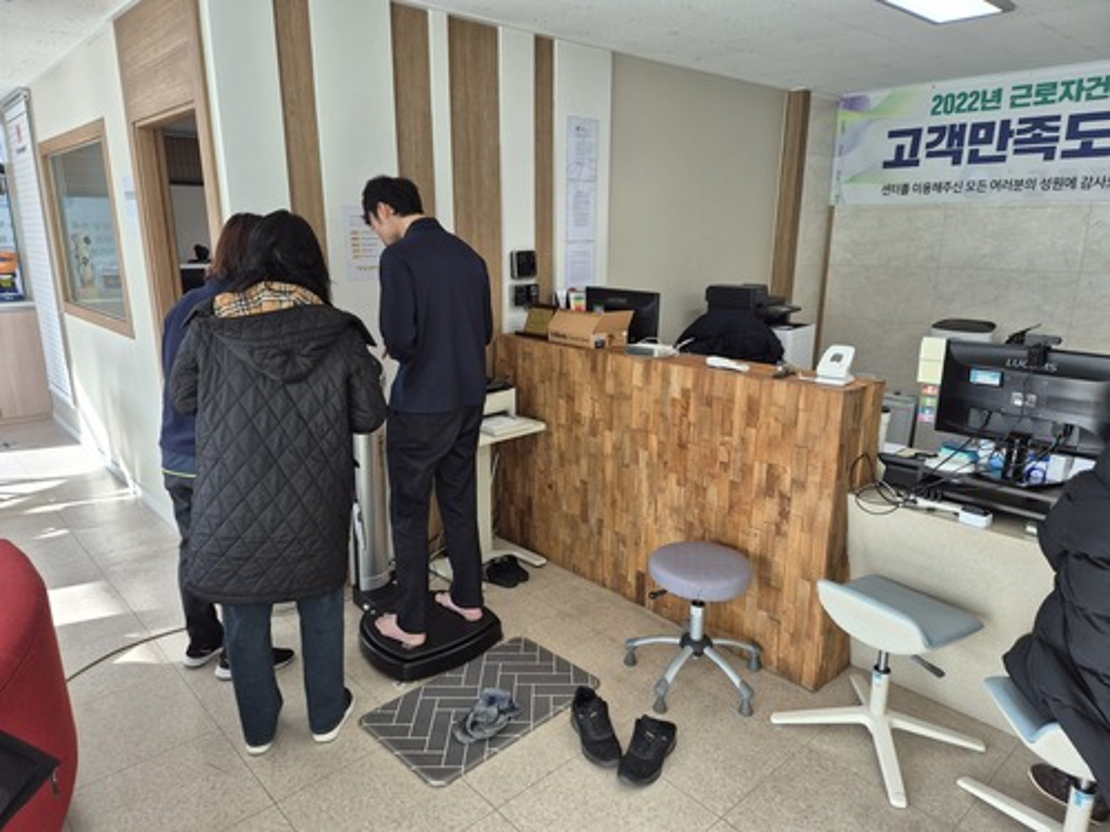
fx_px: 738
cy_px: 416
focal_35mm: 23
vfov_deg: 58.9
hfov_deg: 73.9
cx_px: 555
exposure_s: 1/120
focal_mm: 5.4
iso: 32
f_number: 1.8
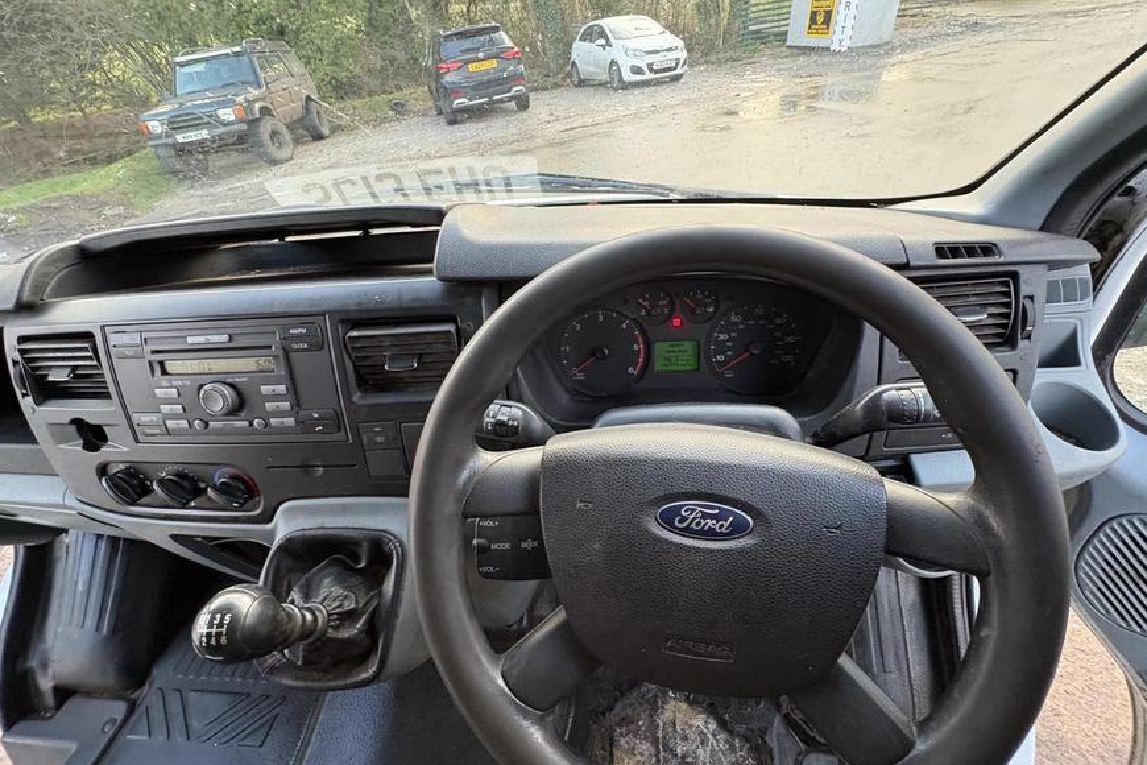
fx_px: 478
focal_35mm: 15
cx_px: 577
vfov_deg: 77.3
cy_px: 368
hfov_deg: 100.4
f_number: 2.2
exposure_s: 1/60
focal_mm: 2.22
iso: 320
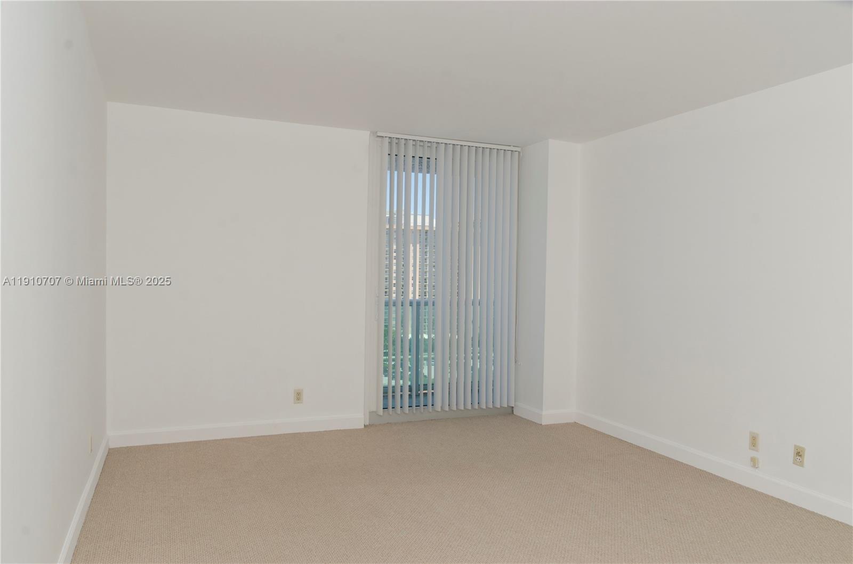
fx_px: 603
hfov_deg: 70.6
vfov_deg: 50.2
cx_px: 426
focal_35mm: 26
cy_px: 282
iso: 250
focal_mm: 17
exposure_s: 1/125
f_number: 9.5
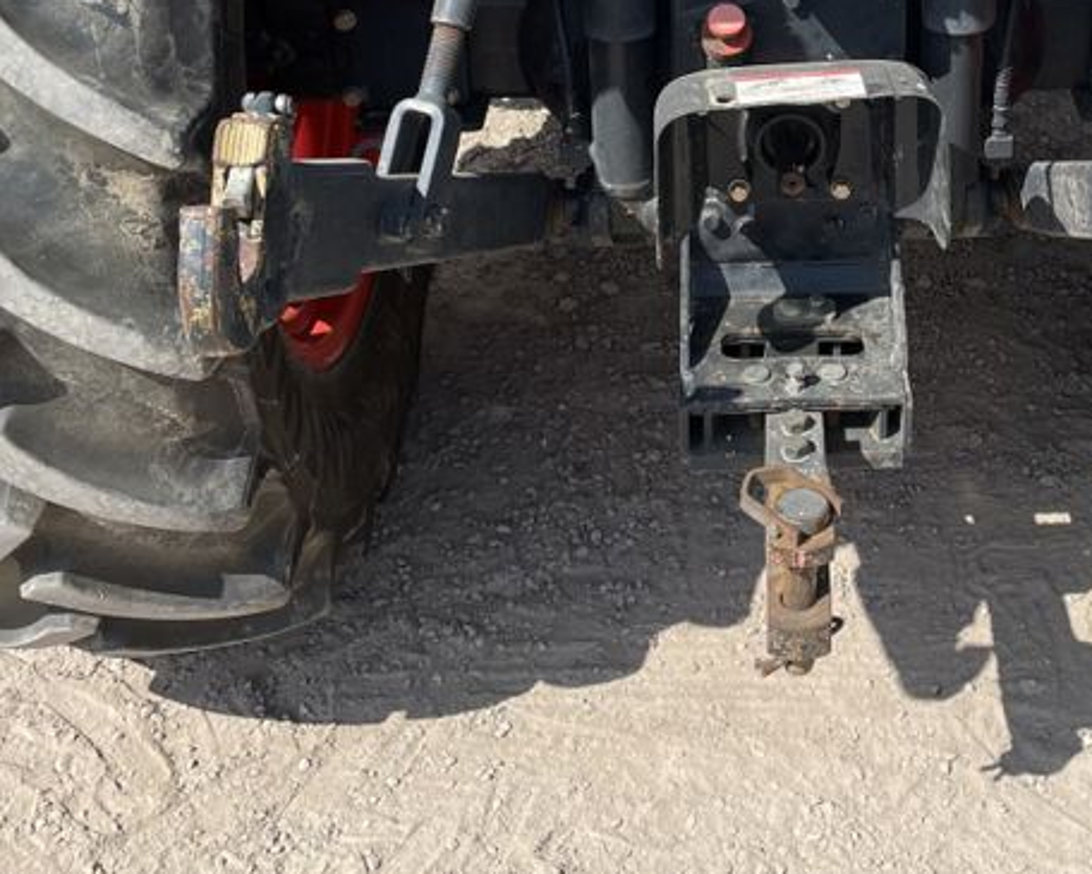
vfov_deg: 25.5
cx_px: 879
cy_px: 29
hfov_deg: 32.1
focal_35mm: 57
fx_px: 1843
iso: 32
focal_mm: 4.2
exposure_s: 1/2092
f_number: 1.6
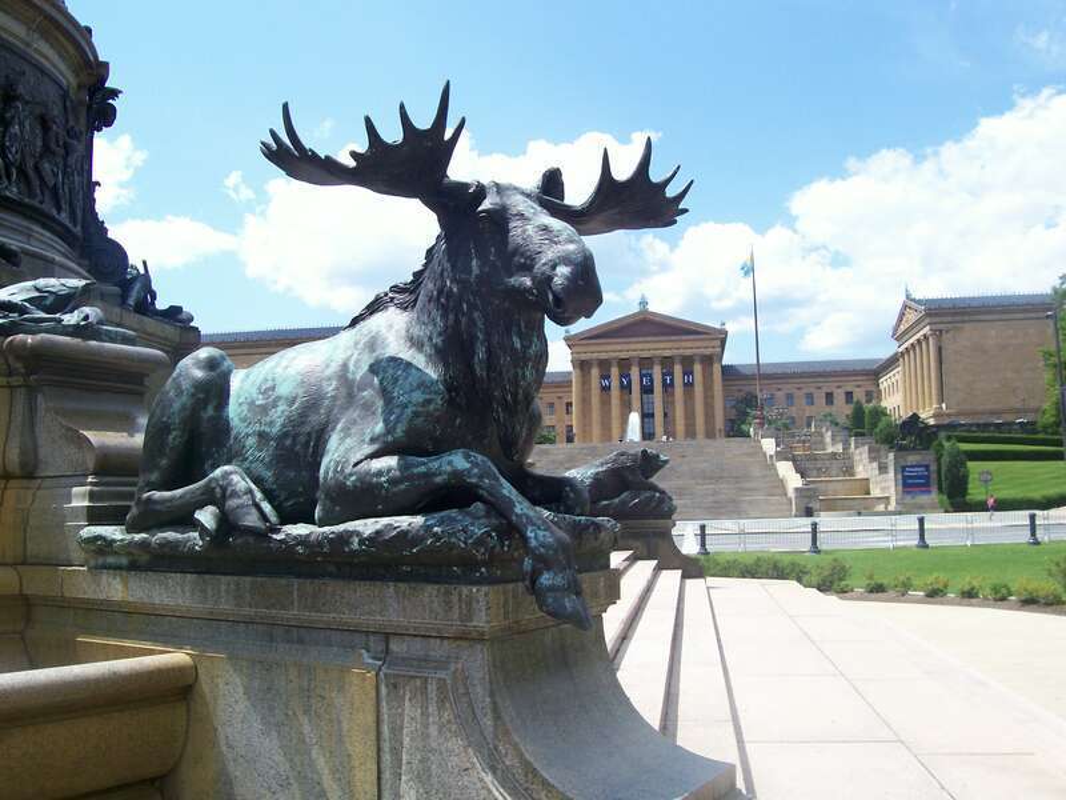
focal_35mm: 34
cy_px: 400
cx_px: 533
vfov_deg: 41.8
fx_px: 1047
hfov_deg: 54.0
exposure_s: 1/359
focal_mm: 5.6
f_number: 5.1
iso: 80
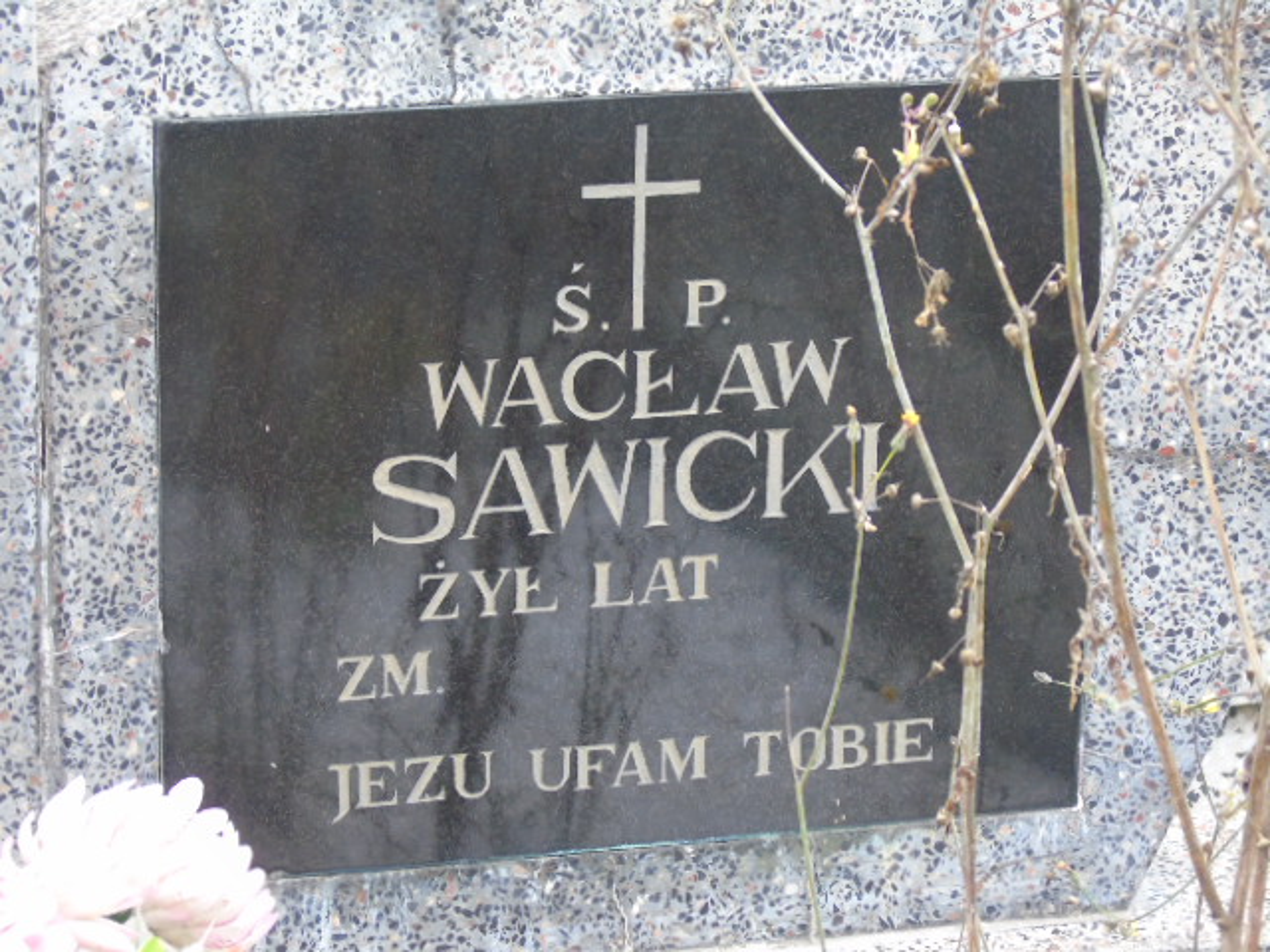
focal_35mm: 142
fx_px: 5210
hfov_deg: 13.9
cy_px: 476
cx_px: 635
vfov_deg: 10.4
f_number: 4.7
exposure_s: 1/80
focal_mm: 25
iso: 400
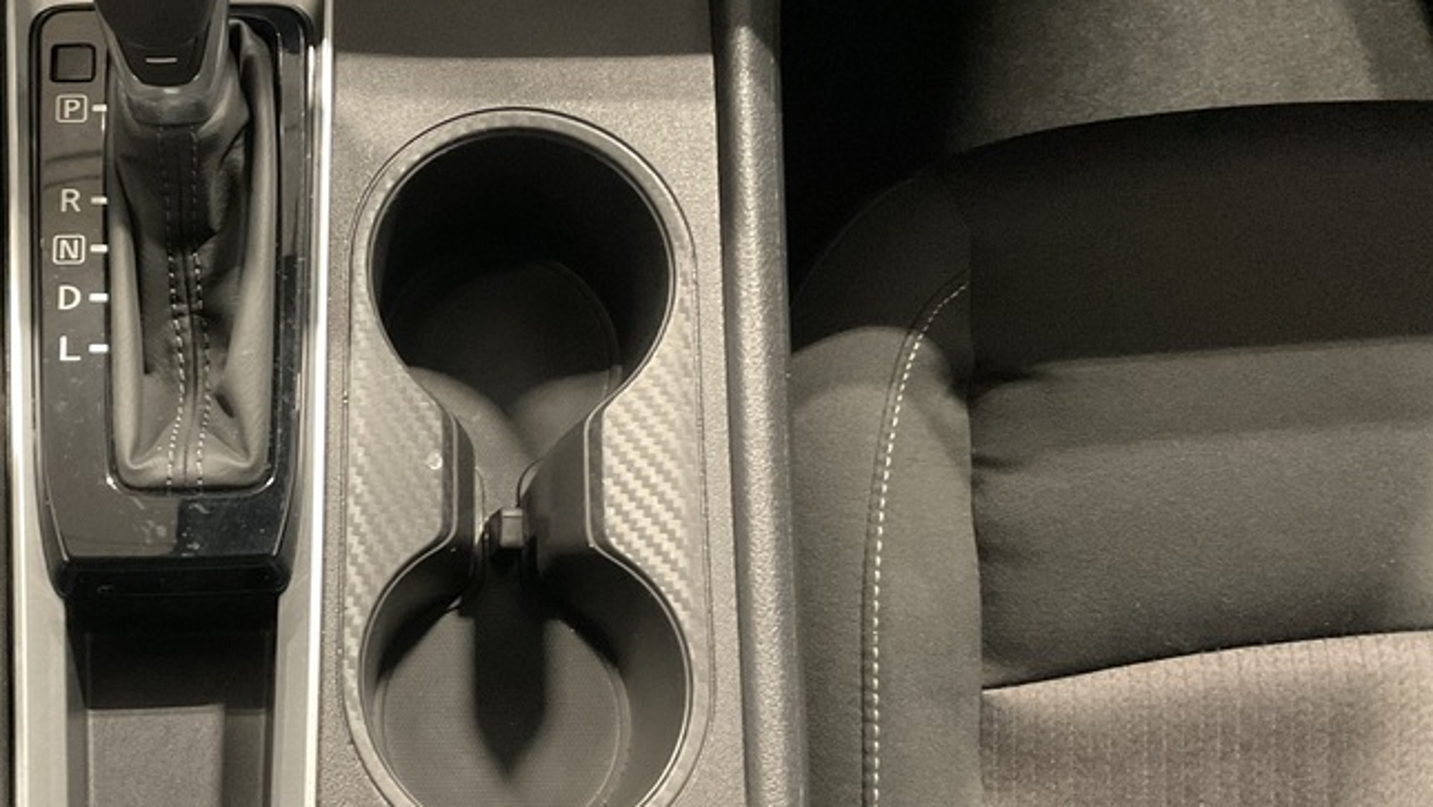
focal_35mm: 47
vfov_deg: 25.4
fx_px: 1786
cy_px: 387
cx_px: 380
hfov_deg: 42.5
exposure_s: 1/25
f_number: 1.8
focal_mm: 3
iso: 400
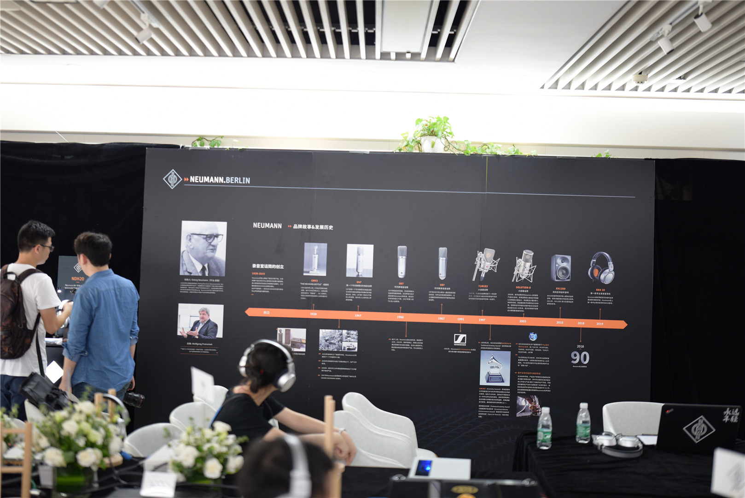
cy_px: 249
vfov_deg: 33.4
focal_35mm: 40
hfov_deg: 48.4
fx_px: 828
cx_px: 372
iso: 400
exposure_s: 1/60
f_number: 1.4
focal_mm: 40
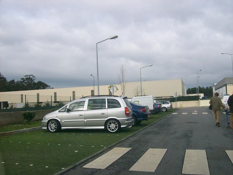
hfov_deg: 51.4
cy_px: 88
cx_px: 116
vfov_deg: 39.6
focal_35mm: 36
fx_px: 242
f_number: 4.8
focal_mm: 6
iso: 160
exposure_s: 1/767
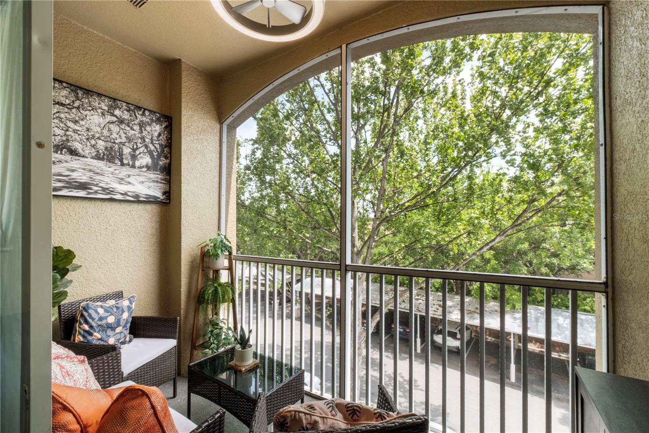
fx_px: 270
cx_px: 324
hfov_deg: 100.4
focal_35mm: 15
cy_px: 216
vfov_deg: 77.3
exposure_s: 1/15
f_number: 16
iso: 125
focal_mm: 10
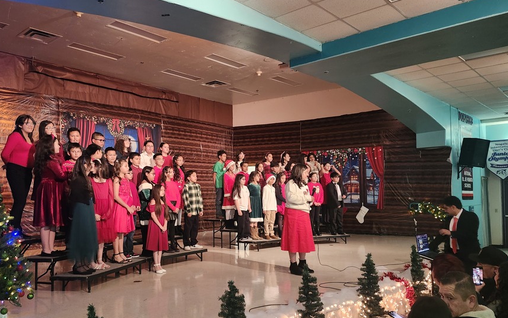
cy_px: 176
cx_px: 218
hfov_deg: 64.3
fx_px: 401
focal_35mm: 29
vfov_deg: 43.1
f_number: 1.8
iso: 800
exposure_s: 1/60
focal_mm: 5.54
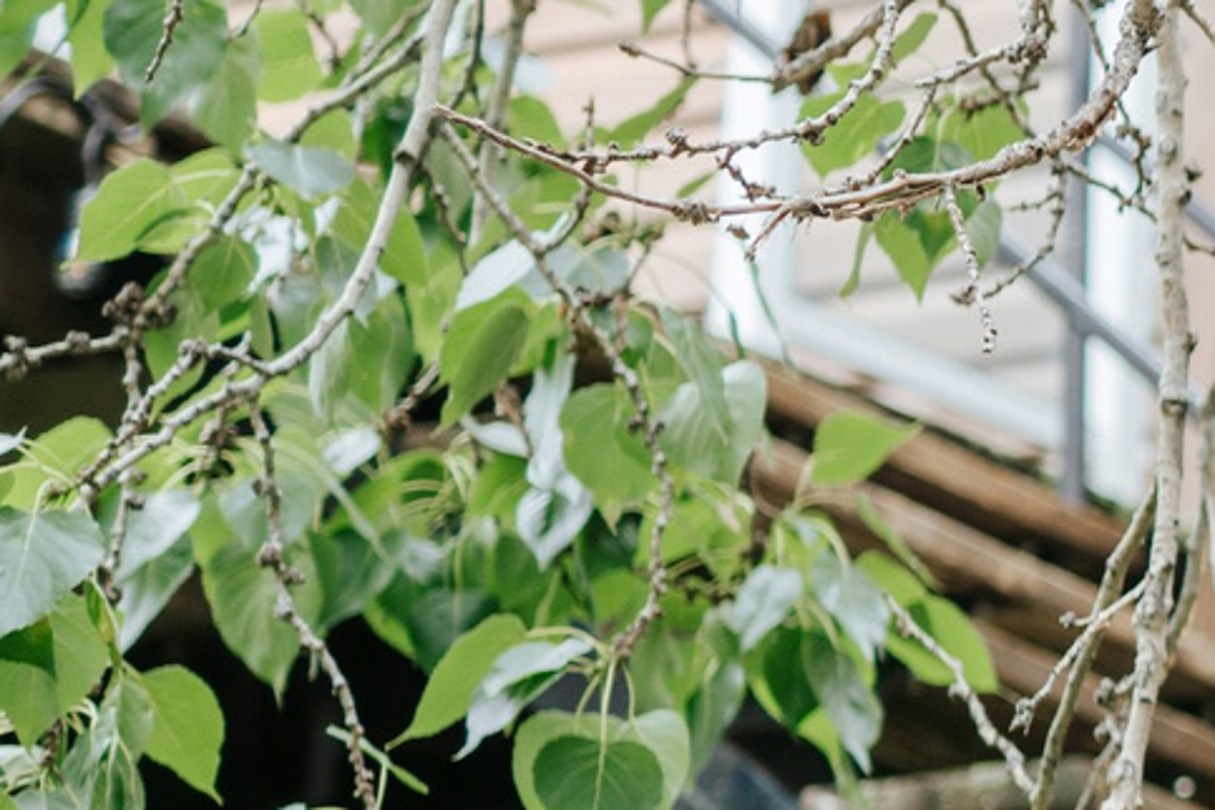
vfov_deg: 5.2
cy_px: 494
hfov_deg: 7.2
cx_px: 3099
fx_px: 8943
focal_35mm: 265
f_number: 2.2
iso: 100
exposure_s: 1/400
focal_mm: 50
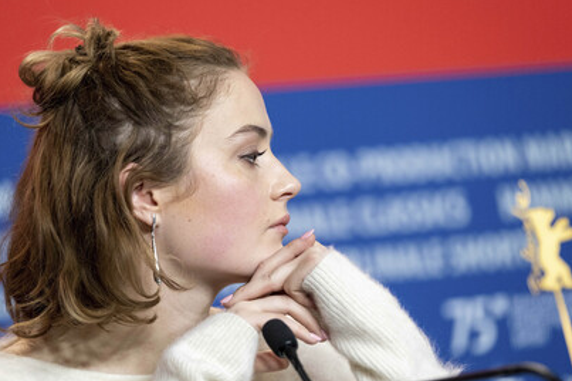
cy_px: 210
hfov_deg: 8.8
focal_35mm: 235
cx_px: 283
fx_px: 3731
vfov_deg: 5.8
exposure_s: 1/250
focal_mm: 140
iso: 2000
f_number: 2.8
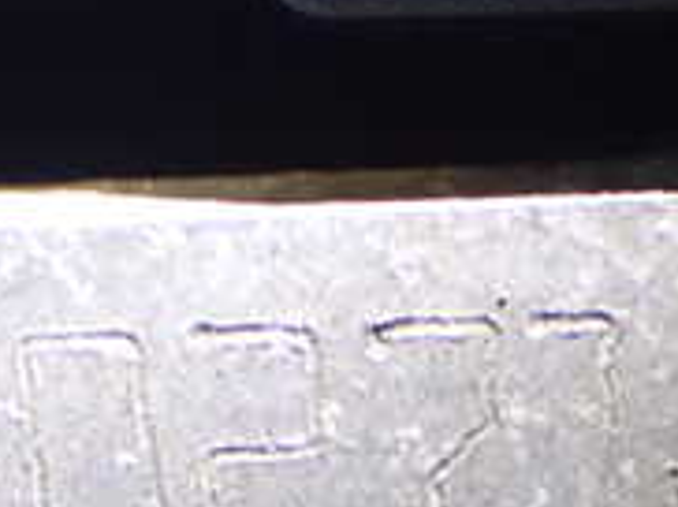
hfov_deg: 9.0
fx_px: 4323
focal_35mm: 221
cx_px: 380
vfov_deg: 6.7
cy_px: 432
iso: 1600
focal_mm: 11.88
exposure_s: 1/25
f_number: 3.8
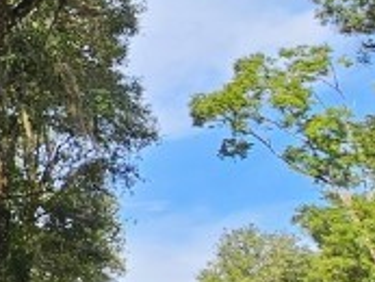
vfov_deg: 18.9
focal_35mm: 77
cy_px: 39
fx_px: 835
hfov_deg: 15.6
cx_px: -488
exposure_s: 1/565
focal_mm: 2.2
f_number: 2.2
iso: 50
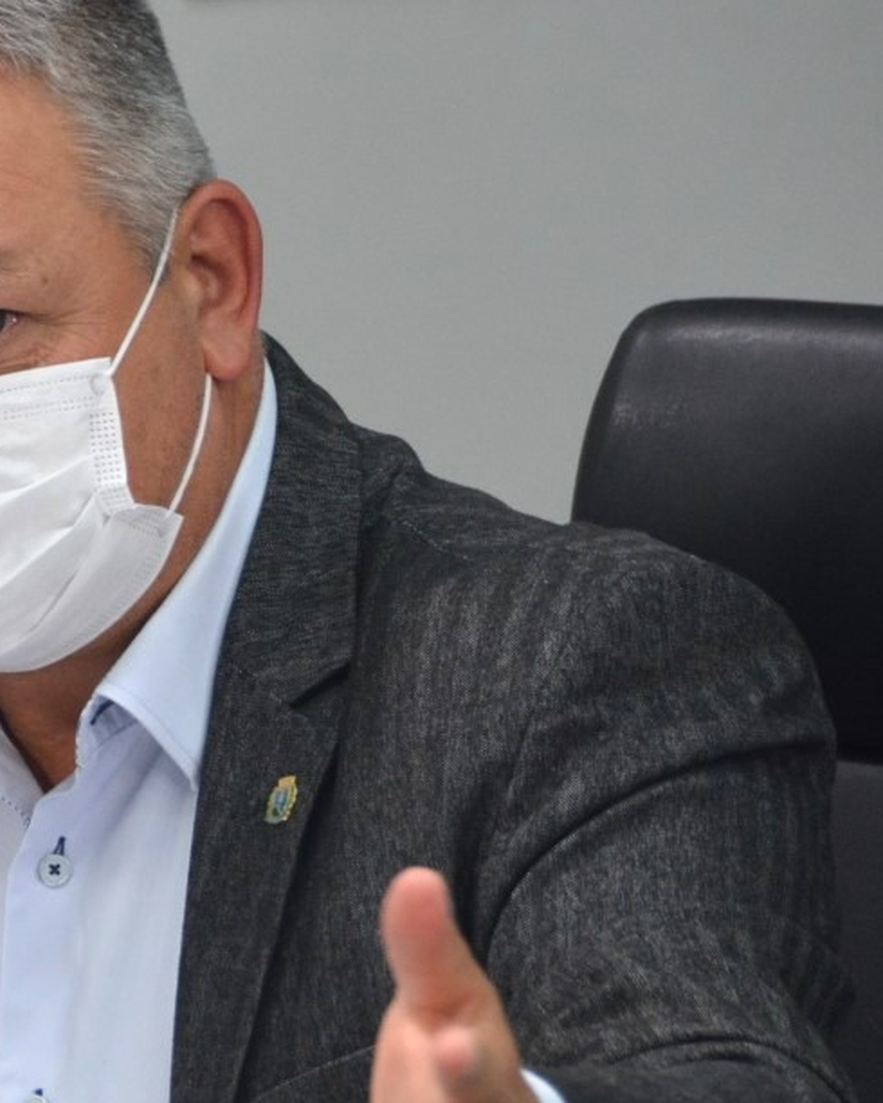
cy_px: 764
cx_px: -128
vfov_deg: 2.6
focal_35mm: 744
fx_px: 24292
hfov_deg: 2.1
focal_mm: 200
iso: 1250
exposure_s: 1/125
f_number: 5.6
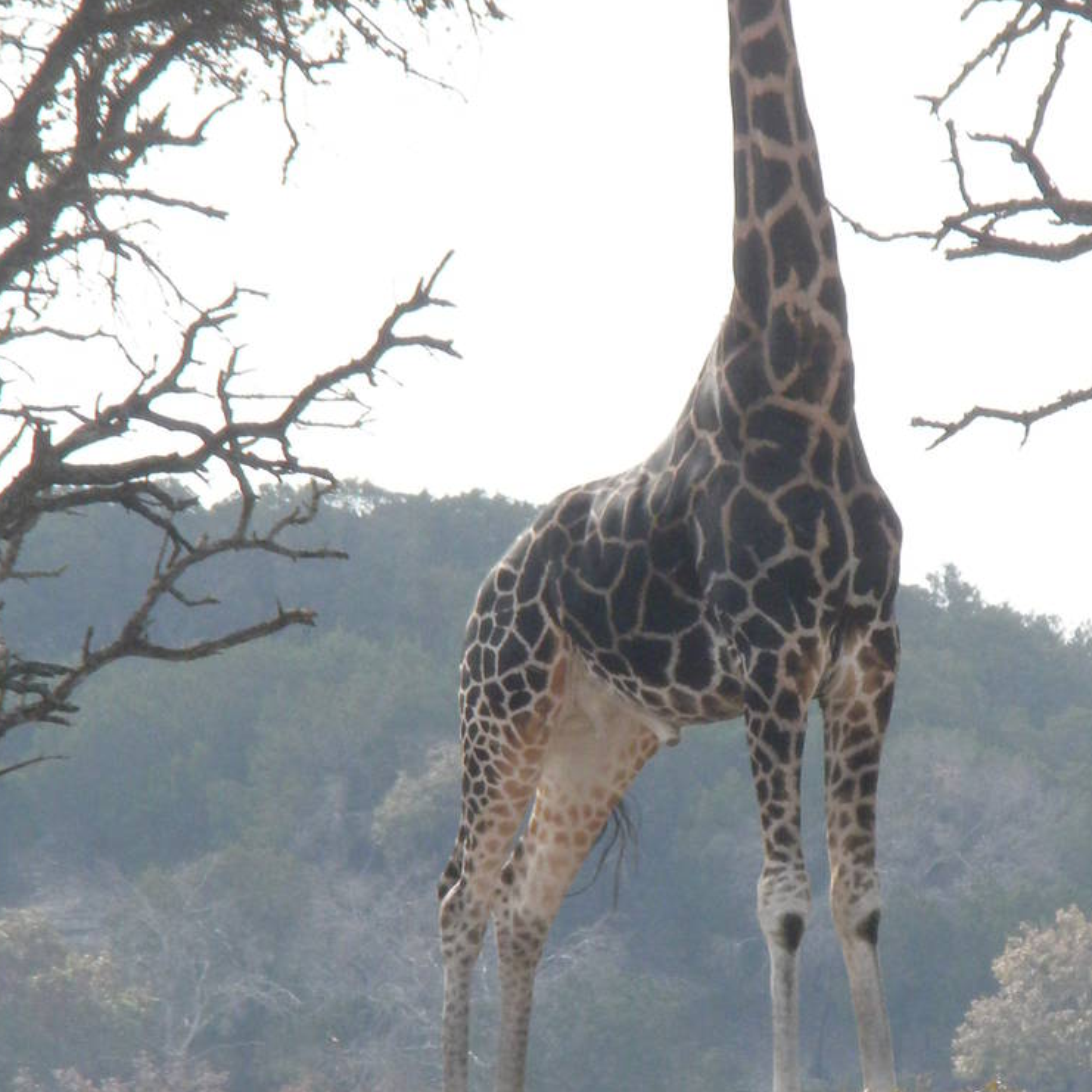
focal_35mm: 496
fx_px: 17702
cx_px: 737
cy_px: 766
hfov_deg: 3.5
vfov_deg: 3.5
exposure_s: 1/712
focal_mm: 46.2
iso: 204
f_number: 5.3
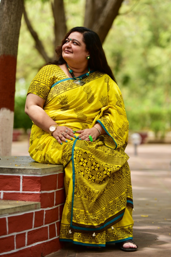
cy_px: 128
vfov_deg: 16.8
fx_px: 869
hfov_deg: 11.2
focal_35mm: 122
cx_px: 86
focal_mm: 122
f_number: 2.8
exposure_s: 1/800
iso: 100
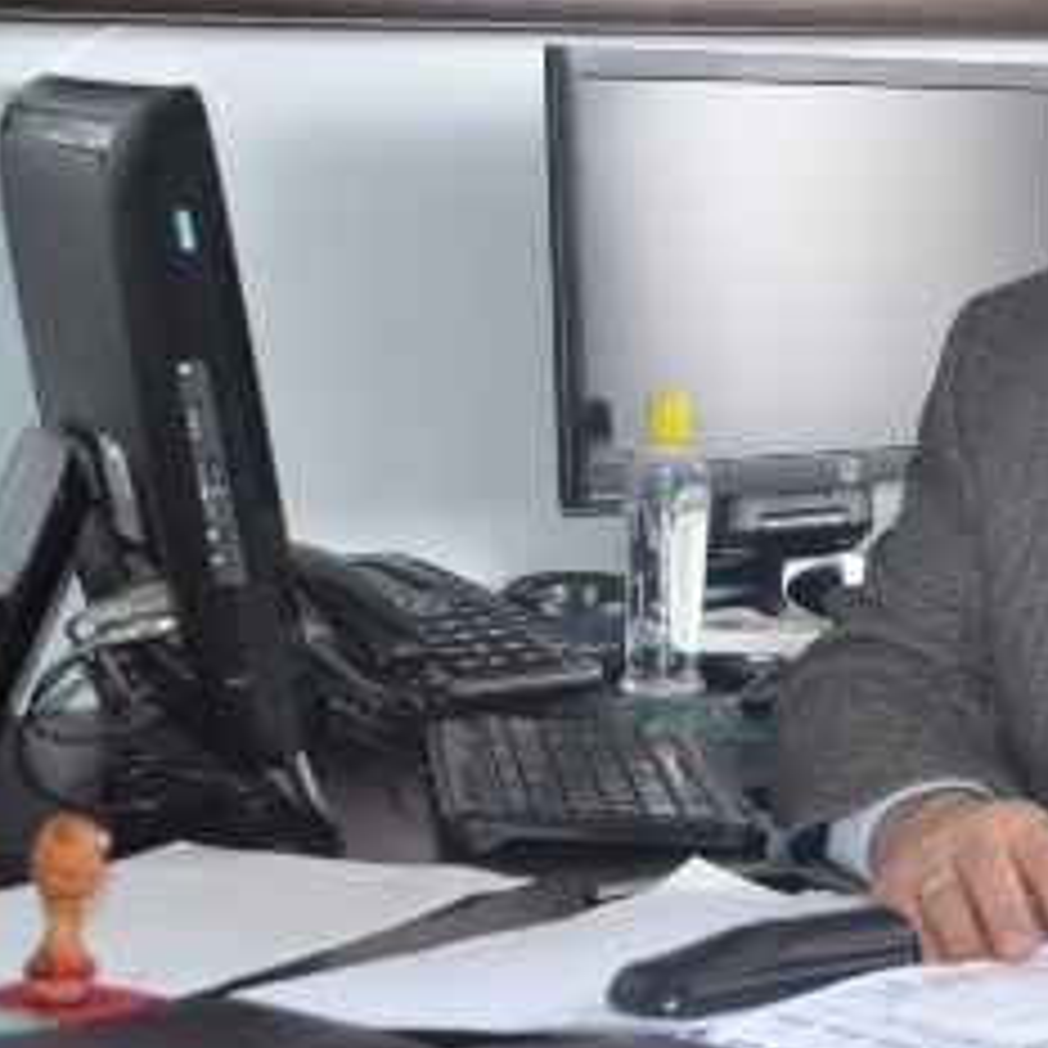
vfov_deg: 15.5
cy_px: 445
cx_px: 1210
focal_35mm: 112
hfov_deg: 15.1
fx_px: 3836
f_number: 4.2
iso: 500
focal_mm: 32
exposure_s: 1/60
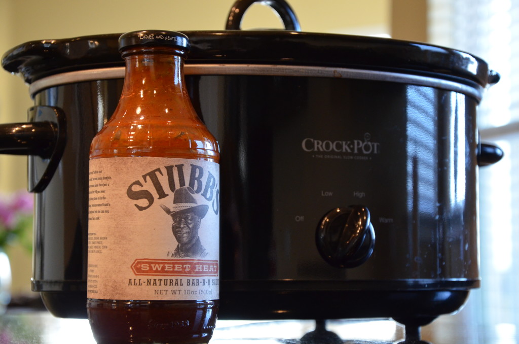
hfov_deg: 23.4
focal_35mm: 87
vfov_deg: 15.6
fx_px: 1252
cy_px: 172
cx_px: 260
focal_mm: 58
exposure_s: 1/30
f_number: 5
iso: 1600
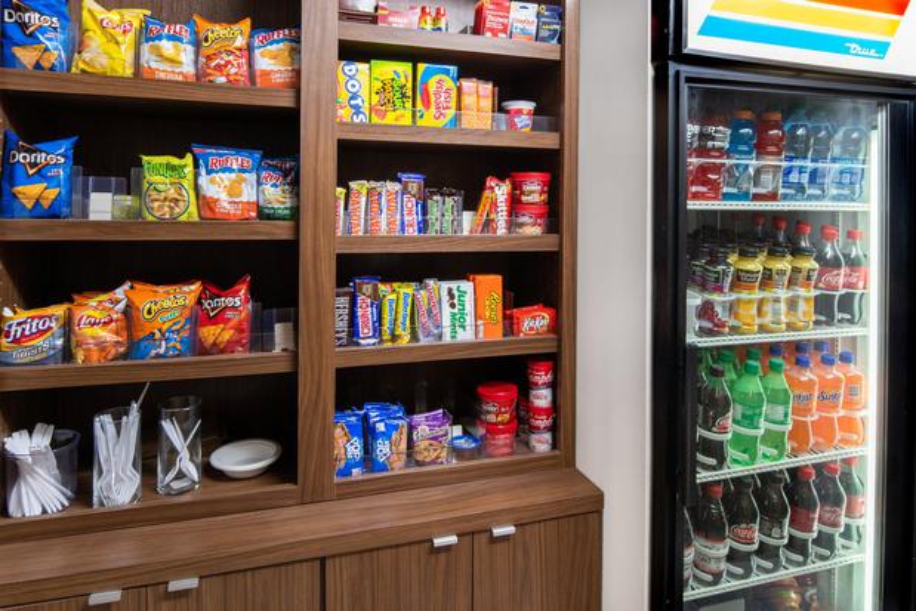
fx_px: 484
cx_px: 458
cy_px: 306
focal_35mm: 19
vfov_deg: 64.6
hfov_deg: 86.9
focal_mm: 19
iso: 500
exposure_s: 1/1.67
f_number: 16
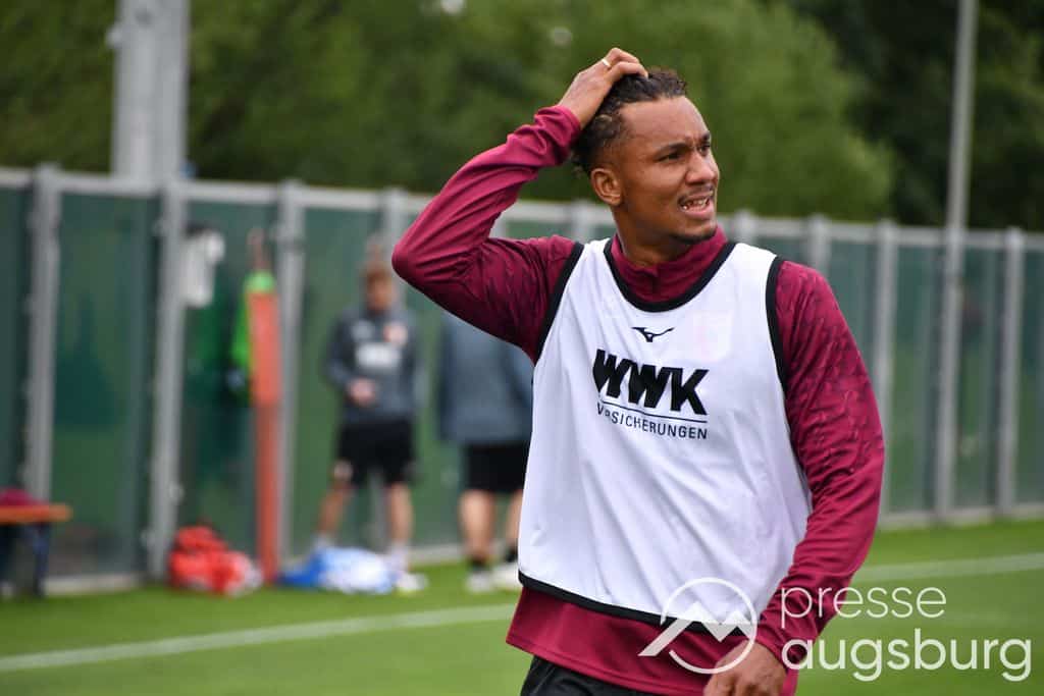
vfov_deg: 3.1
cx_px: 522
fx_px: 13051
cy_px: 348
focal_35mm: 450
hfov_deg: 4.6
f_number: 8
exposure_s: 1/640
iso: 1000
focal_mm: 300
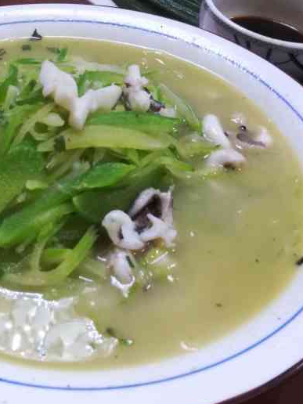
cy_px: 201
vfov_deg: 40.4
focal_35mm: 47
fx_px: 549
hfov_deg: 30.3
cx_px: 71
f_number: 2.2
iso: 320
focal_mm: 3.81
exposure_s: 1/33.3
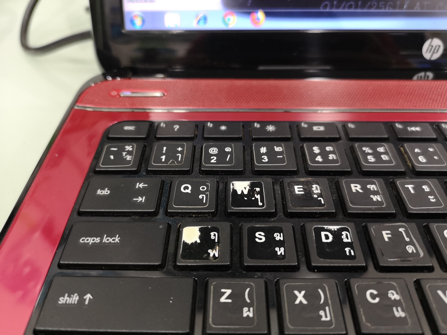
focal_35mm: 27
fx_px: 349
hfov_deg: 65.3
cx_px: 224
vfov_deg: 51.4
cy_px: 168
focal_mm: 3.95
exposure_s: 1/33.3
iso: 250
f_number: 1.8
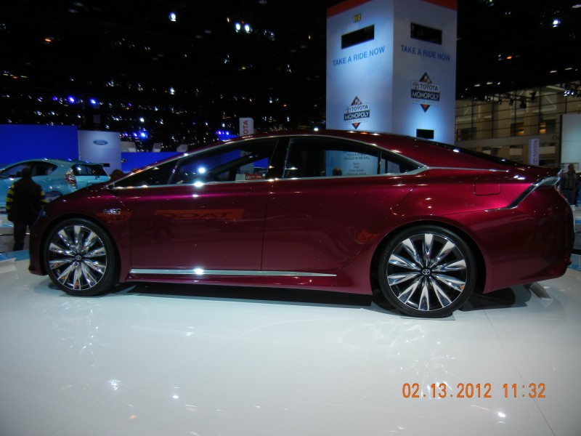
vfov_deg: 46.8
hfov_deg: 60.0
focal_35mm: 30
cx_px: 290
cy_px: 218
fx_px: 504
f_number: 3.5
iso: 160
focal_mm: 5.4
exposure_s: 1/170
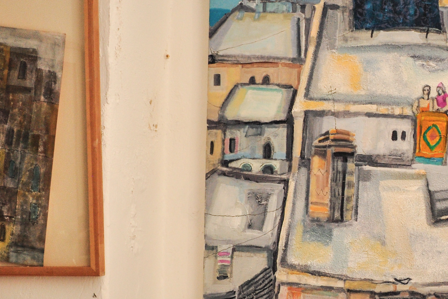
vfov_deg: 18.1
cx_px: 432
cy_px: 214
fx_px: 934
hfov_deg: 25.8
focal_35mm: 75
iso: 560
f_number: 3.8
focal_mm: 23
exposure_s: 1/100
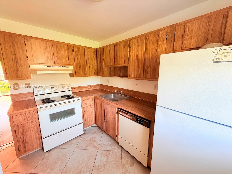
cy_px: 87
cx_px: 116
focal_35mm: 14
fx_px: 94
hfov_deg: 102.1
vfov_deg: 85.7
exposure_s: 1/60
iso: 320
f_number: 2.2
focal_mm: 2.22
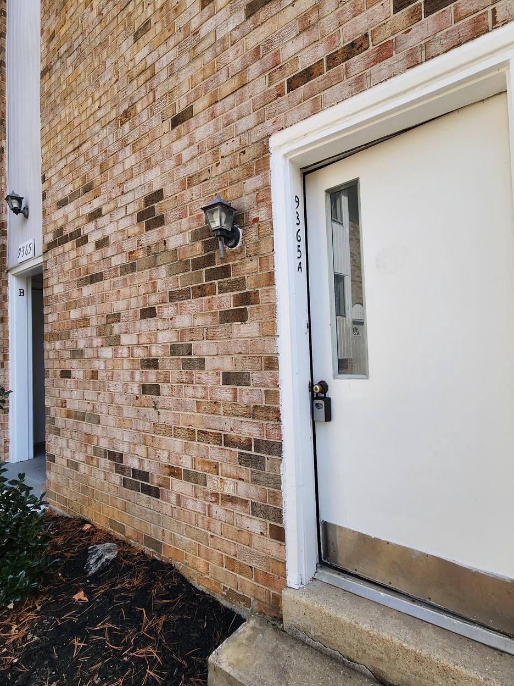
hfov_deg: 77.9
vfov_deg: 94.5
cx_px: 283
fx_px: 317
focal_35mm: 16
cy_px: 340
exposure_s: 1/387
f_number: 2.2
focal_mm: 2.2
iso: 50
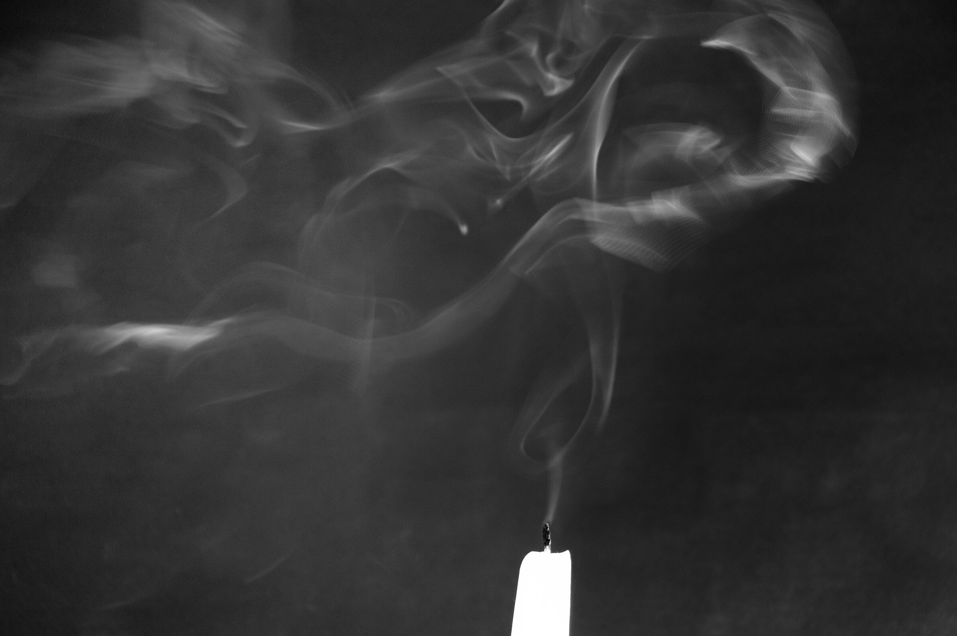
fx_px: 3426
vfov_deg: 10.6
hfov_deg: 15.9
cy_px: 318
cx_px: 478
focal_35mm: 129
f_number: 5.6
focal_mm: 86
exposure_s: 1/6
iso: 200
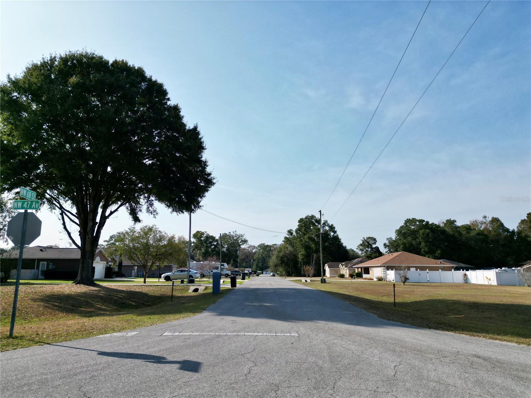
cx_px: 266
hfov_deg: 71.6
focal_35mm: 24
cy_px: 199
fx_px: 368
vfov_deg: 56.8
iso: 200
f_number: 1.7
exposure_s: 1/5000
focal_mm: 6.72
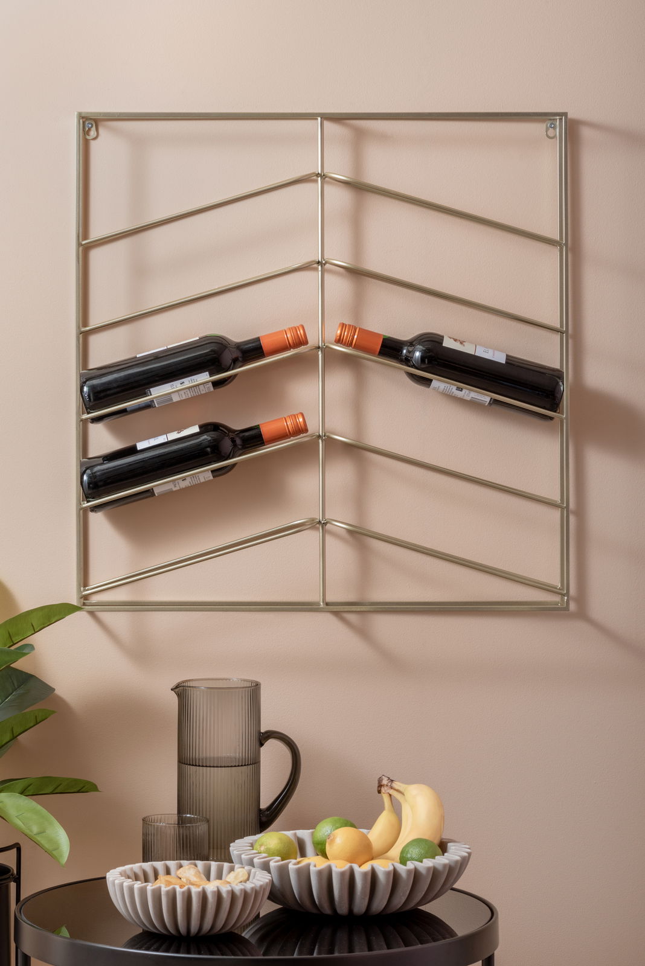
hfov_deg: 12.5
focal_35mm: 110
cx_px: 322
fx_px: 2953
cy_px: 483
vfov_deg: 18.6
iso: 200
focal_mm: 110
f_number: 13
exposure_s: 1/125
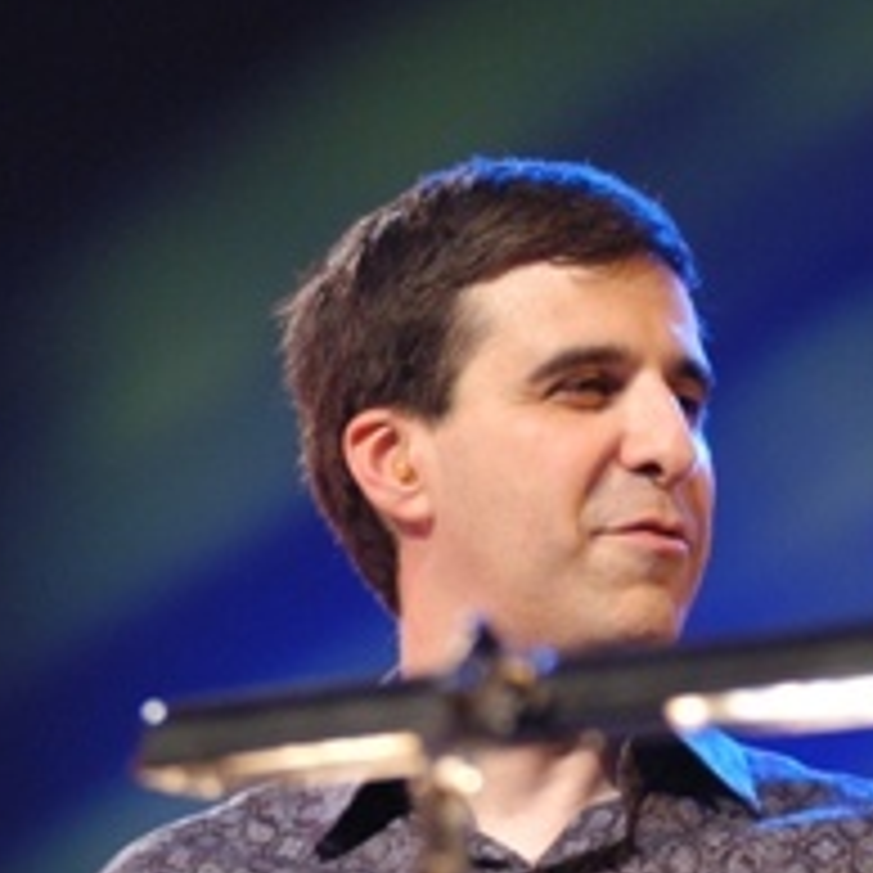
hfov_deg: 5.3
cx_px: 864
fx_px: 9387
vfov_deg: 5.3
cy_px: 338
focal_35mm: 329
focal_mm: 112
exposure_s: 1/100
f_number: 2.8
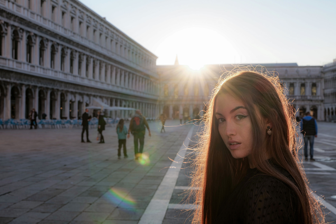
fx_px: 411
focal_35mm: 44
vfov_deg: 30.5
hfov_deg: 44.5
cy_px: 112
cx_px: 168
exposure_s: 1/80
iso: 100
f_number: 9
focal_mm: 44
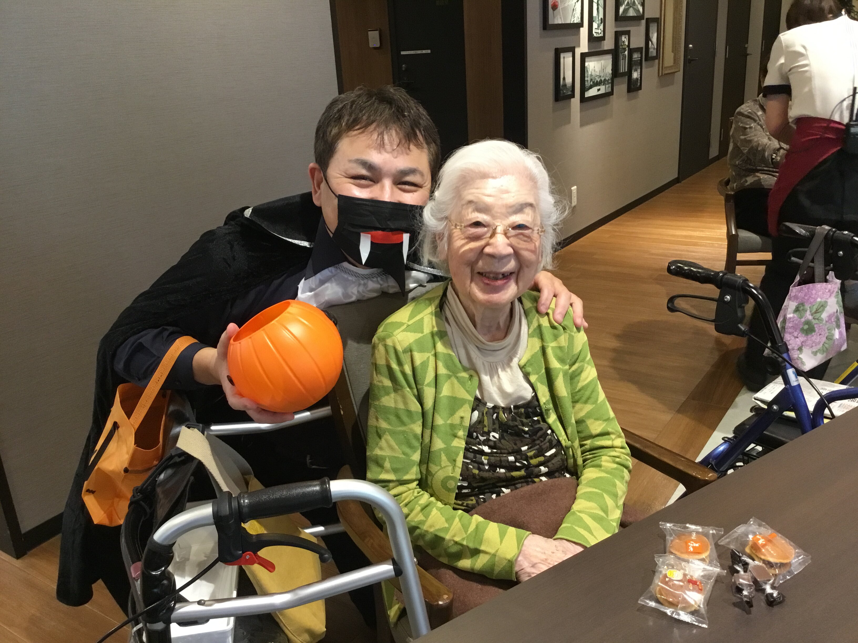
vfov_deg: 45.4
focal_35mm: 31
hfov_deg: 58.4
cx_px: 429
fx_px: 768
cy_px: 322
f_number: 2.4
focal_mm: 3.3
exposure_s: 1/30
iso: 125
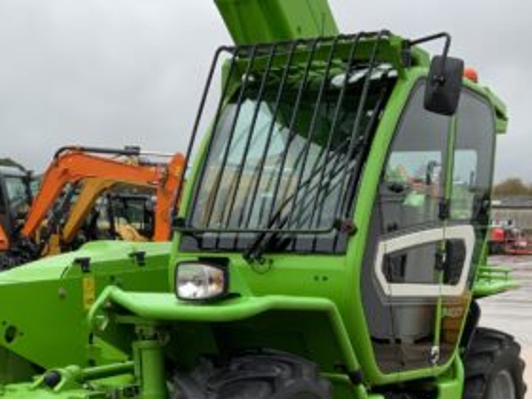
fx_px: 1015
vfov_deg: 21.5
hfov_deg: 29.3
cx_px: 210
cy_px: 393
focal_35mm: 66
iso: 16
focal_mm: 3
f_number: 1.8
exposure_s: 1/303
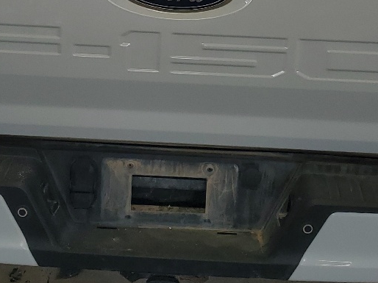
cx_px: 237
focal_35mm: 81
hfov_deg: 24.1
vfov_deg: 18.0
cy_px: 37
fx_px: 884
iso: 50
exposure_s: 1/312
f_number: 1.5
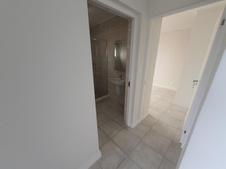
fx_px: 85
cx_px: 113
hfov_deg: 106.2
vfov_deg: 89.9
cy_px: 84
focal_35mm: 13
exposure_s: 1/50
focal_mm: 1.74
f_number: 2.2
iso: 64
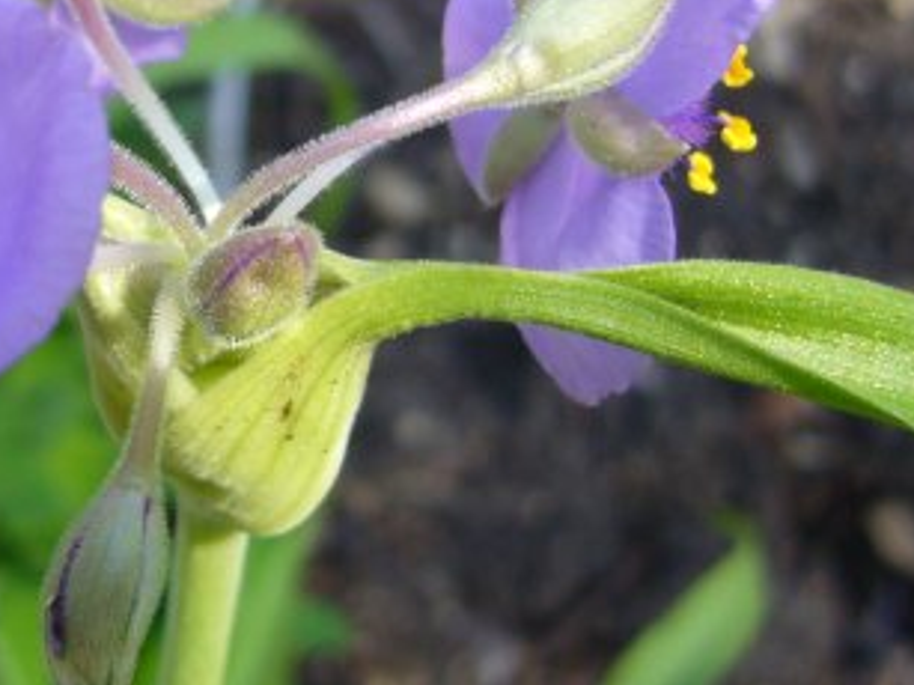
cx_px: 131
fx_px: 1927
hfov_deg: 26.0
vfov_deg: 20.0
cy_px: 164
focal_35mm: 73
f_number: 2.8
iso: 100
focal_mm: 5.8
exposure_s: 1/250
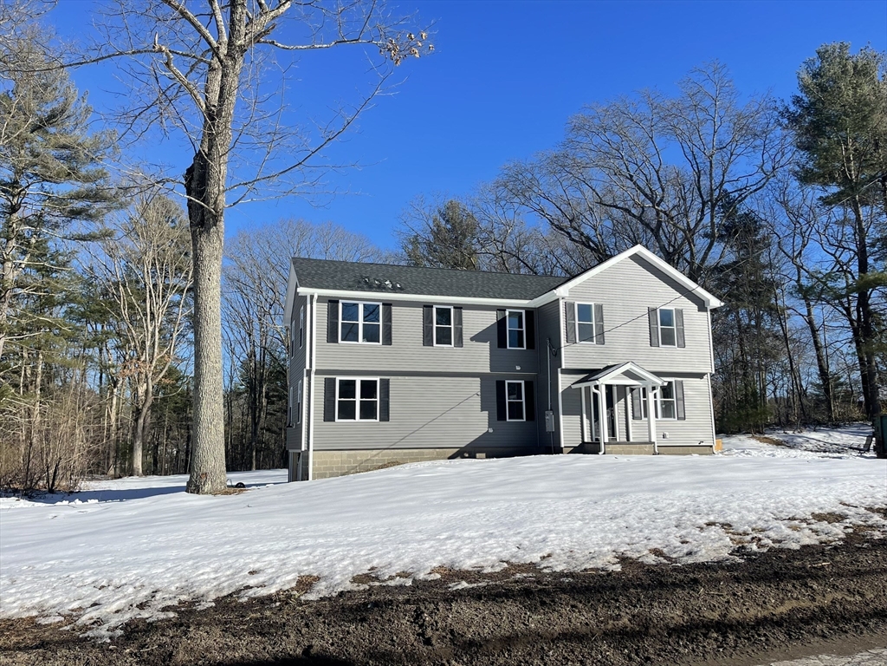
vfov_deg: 54.9
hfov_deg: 69.4
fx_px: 641
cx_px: 444
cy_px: 333
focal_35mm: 25
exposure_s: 1/4902
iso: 32
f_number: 1.6
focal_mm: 5.1
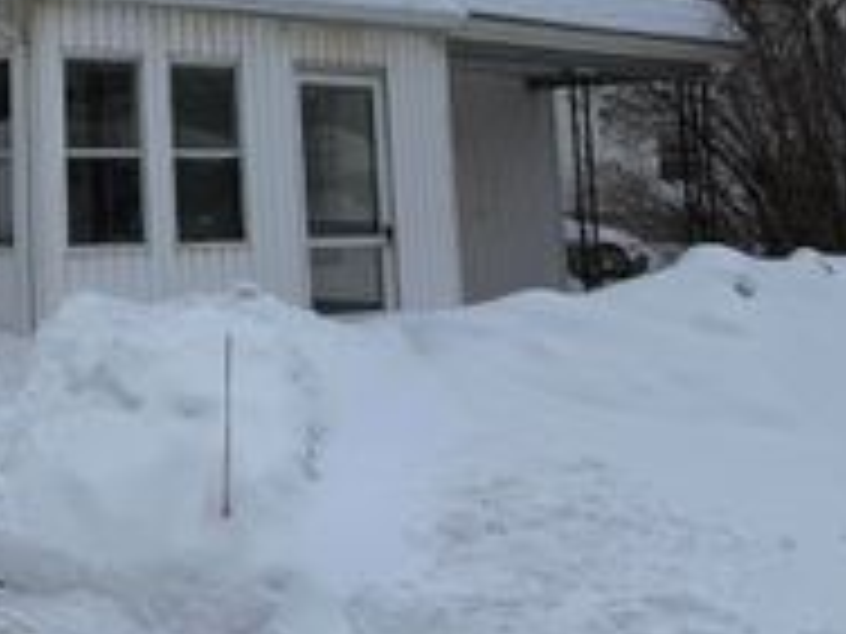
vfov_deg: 21.9
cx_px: -130
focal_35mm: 64
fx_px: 1564
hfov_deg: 27.2
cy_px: -25
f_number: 1.78
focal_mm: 6.76
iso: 80
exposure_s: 1/8130
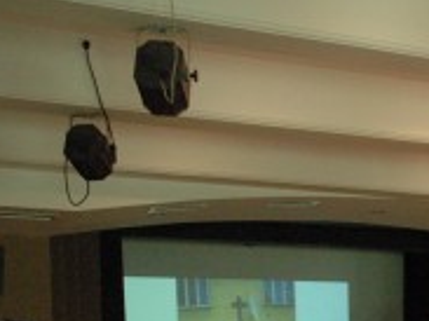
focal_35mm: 85
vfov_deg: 16.1
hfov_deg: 20.8
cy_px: 463
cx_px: 570
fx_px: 1053
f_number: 3.5
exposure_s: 1/60
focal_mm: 18
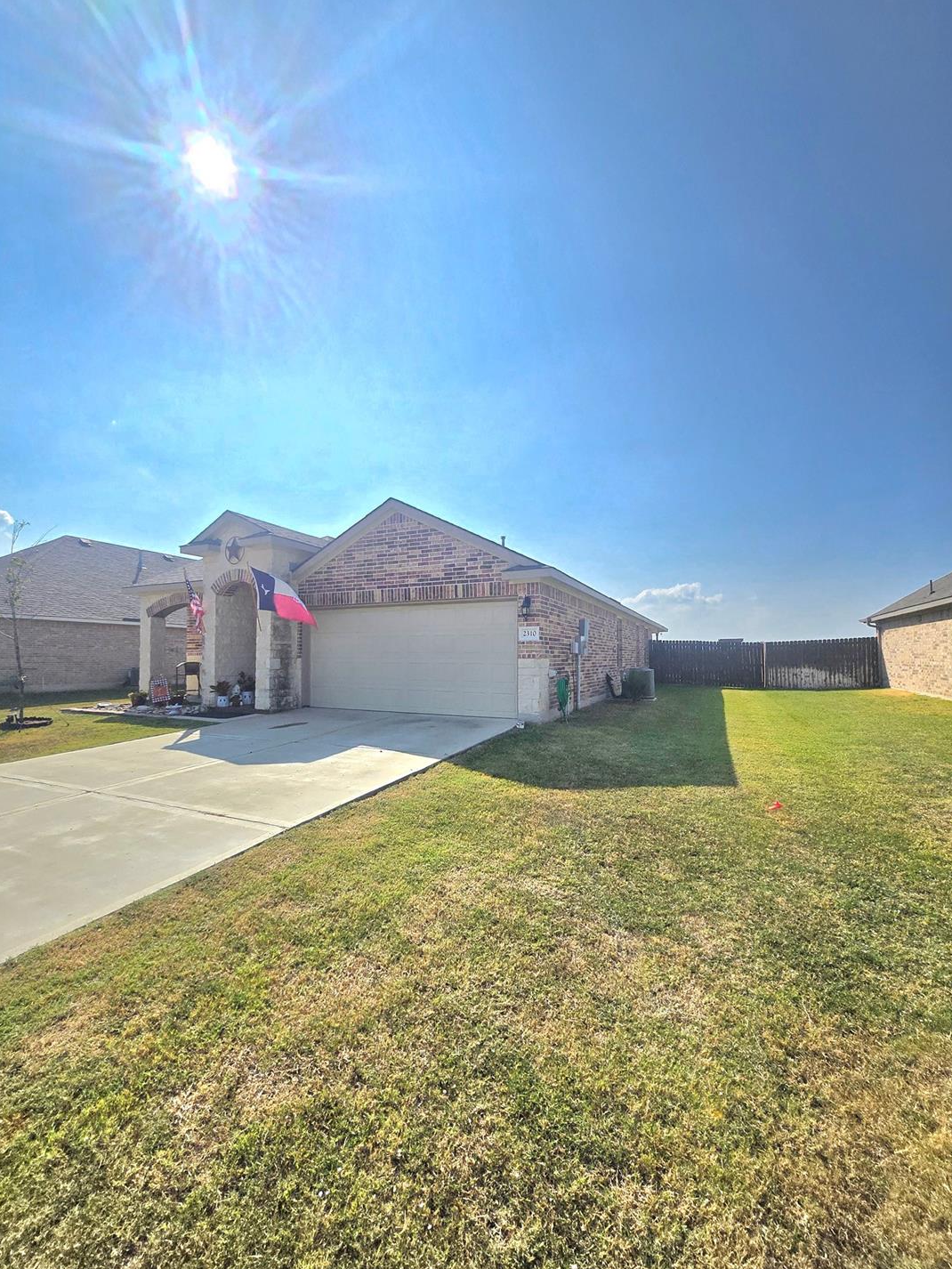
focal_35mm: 14
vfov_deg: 102.1
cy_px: 639
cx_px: 466
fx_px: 513
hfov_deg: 85.7
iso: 25
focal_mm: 1.7
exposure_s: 1/5000
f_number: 2.2
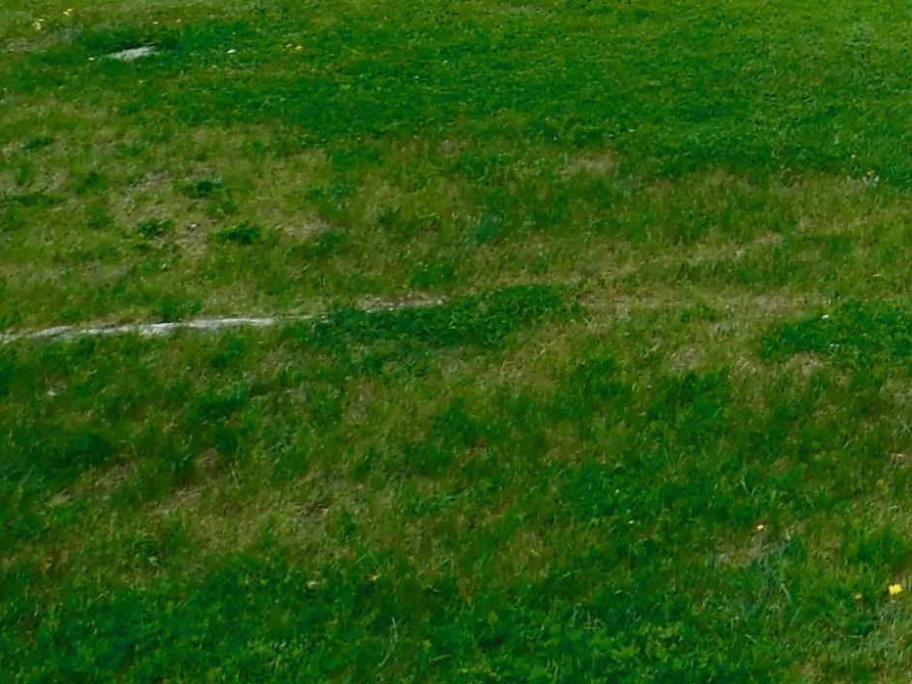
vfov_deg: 18.2
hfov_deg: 22.8
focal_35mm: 74
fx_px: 1950
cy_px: -261
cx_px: 1254
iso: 125
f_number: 6
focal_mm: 4
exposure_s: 1/500
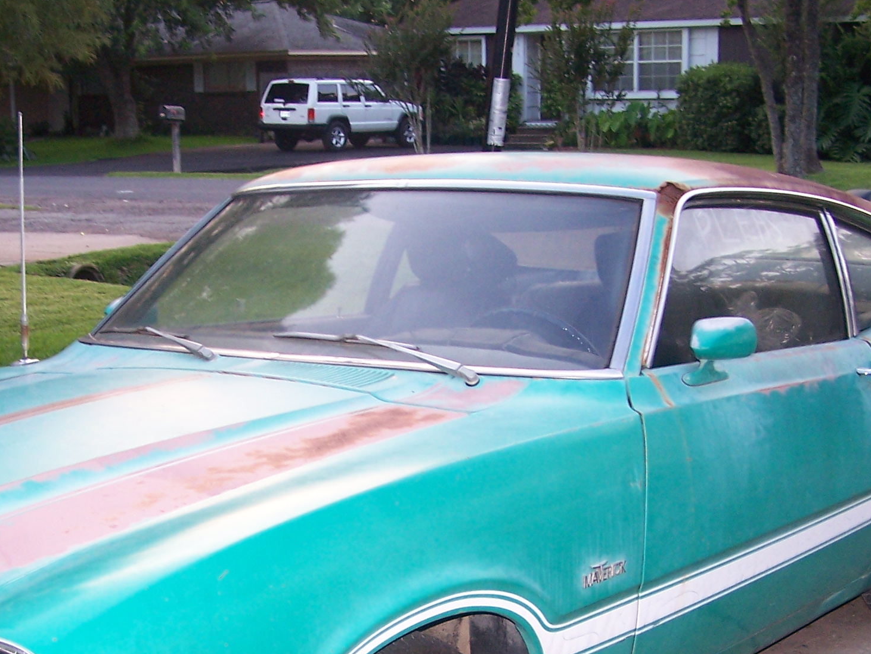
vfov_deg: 21.7
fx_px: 1686
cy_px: 487
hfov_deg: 28.9
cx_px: 376
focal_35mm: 67
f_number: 2.8
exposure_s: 1/60
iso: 140
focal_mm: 6.3
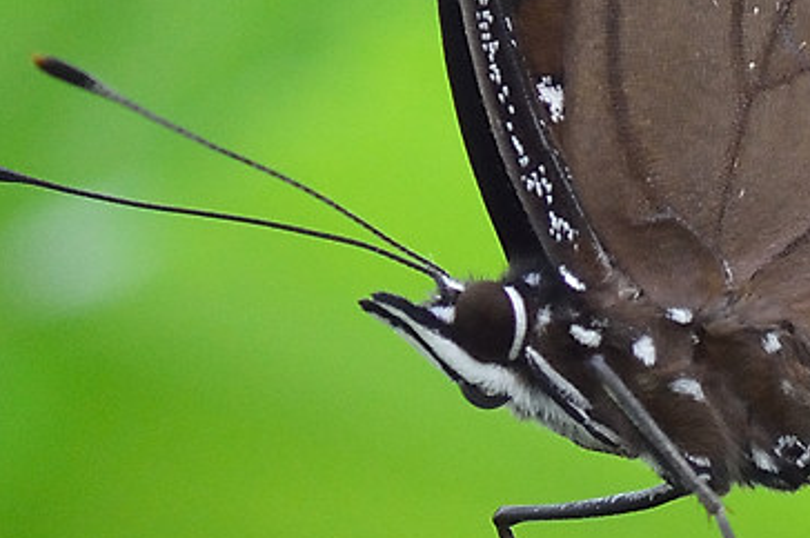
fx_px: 20029
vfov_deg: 1.5
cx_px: 1420
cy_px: -178
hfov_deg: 2.3
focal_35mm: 891
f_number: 8
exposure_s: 1/160
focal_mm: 90
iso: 800
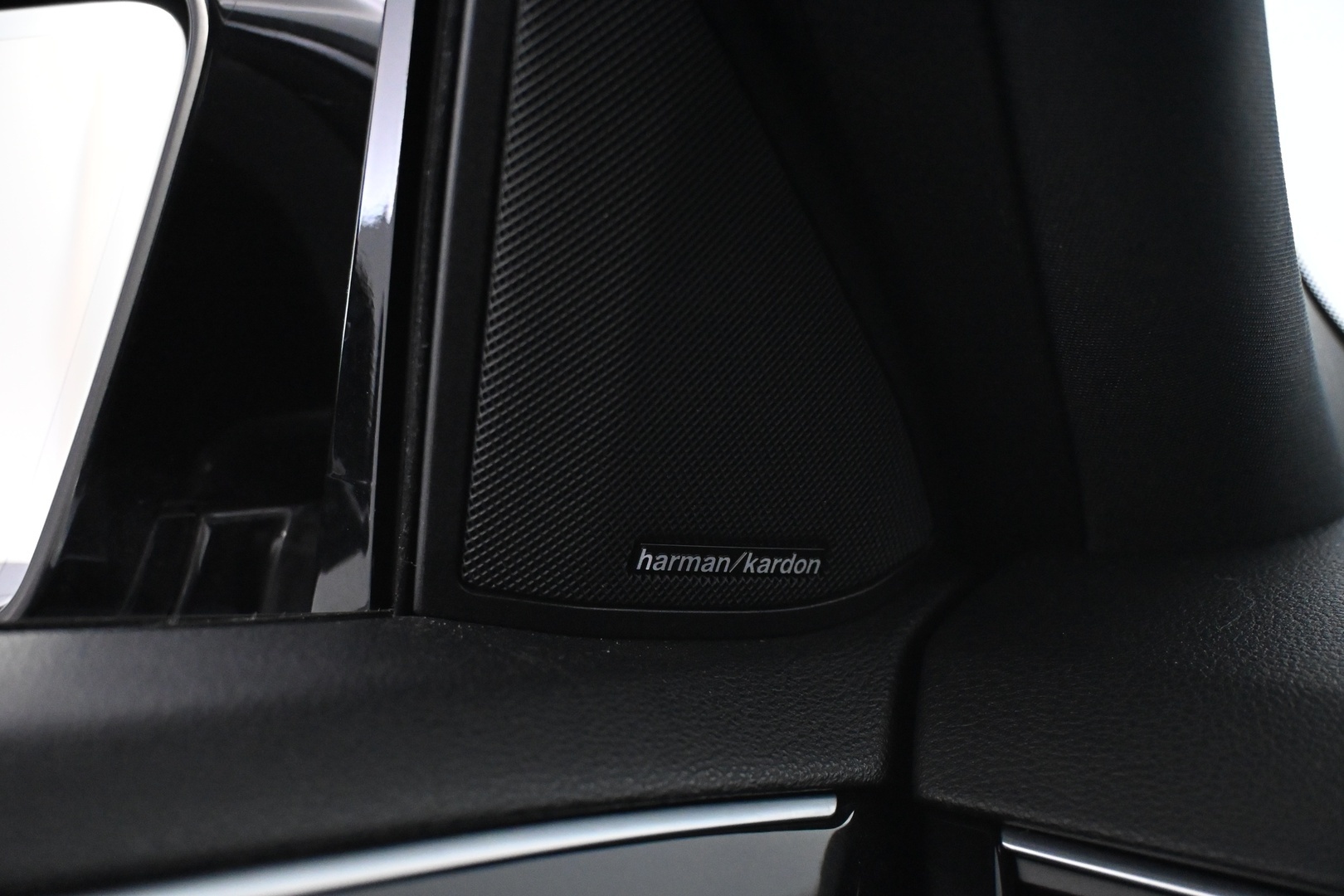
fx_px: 1764
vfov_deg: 28.5
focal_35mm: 47
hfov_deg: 41.7
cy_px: 448
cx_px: 672
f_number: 5
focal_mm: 31.5
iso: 5600
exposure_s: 1/60
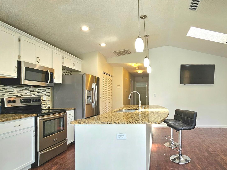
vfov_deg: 68.4
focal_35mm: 19
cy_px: 96
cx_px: 154
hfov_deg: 81.3
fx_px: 125
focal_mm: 2.2
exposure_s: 1/60.2
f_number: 2.2
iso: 50
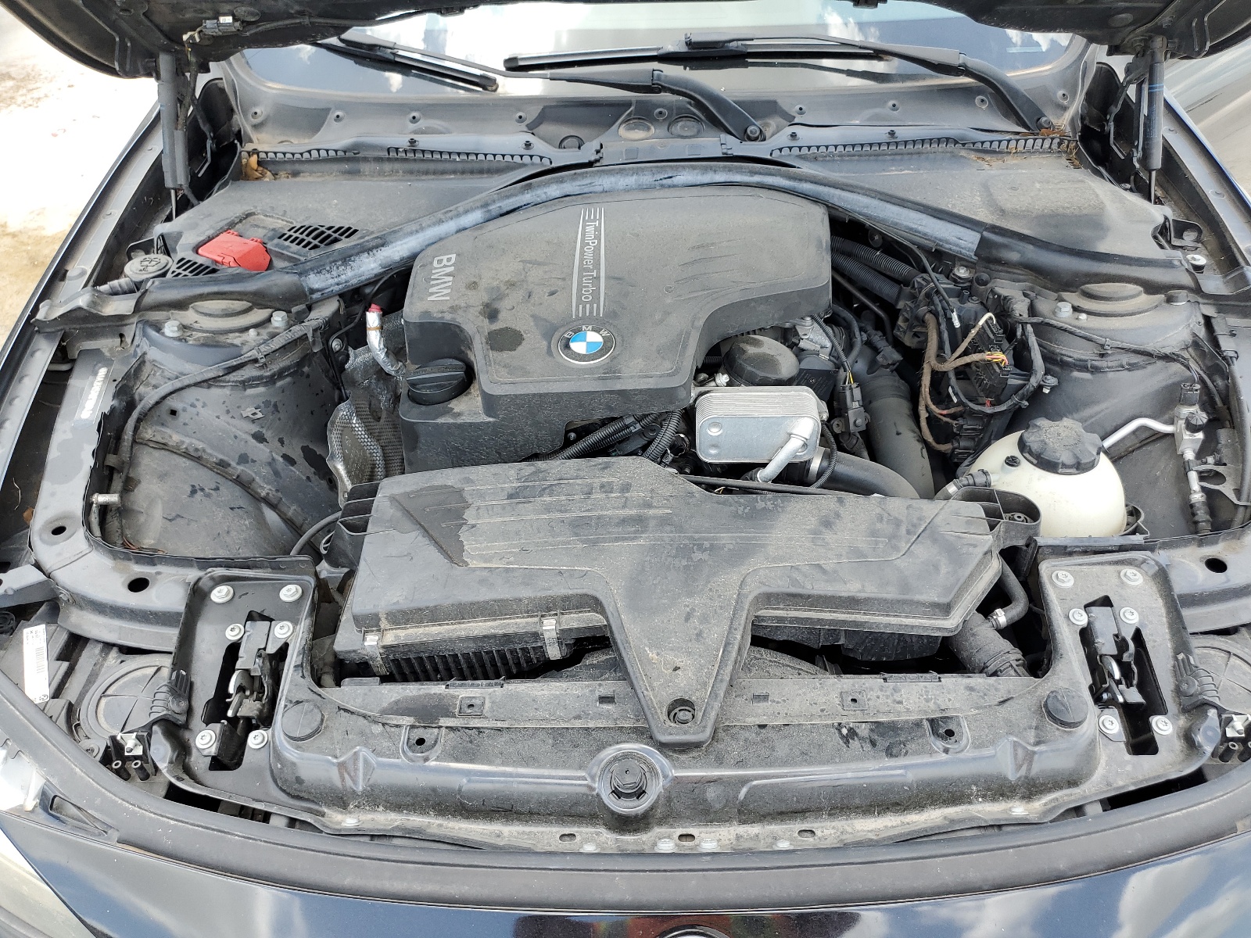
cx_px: 626
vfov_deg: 53.1
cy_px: 469
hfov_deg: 67.3
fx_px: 940
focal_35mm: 26
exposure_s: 1/286
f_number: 1.5
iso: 50
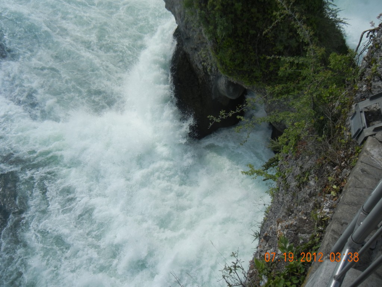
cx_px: 191
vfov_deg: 46.8
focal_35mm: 30
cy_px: 144
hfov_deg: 60.0
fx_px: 331
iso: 160
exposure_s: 1/662
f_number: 7
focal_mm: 5.4
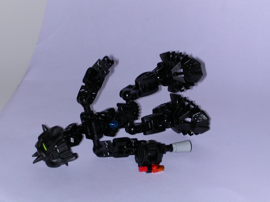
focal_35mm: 98
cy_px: 101
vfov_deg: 15.1
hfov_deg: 20.0
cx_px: 135
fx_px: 764
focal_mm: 14.9
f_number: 4.6
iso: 100
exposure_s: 1/59.9
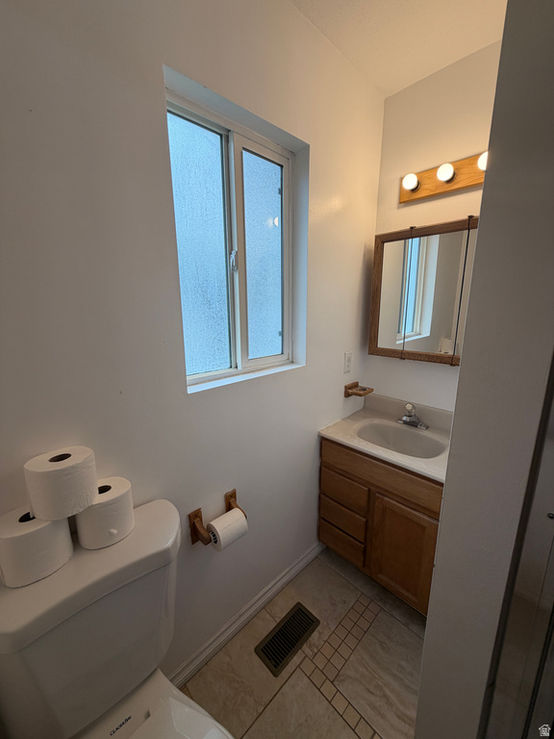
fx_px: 299
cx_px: 277
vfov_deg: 102.1
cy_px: 370
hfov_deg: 85.7
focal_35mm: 14
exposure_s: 1/120
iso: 32
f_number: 2.2
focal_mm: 2.22
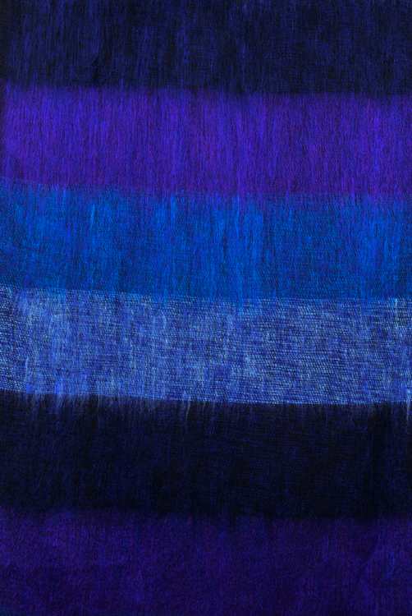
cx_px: 206
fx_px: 856
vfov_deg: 39.6
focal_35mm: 50
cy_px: 308
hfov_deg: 27.1
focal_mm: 50
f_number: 11
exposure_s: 1/125
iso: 200
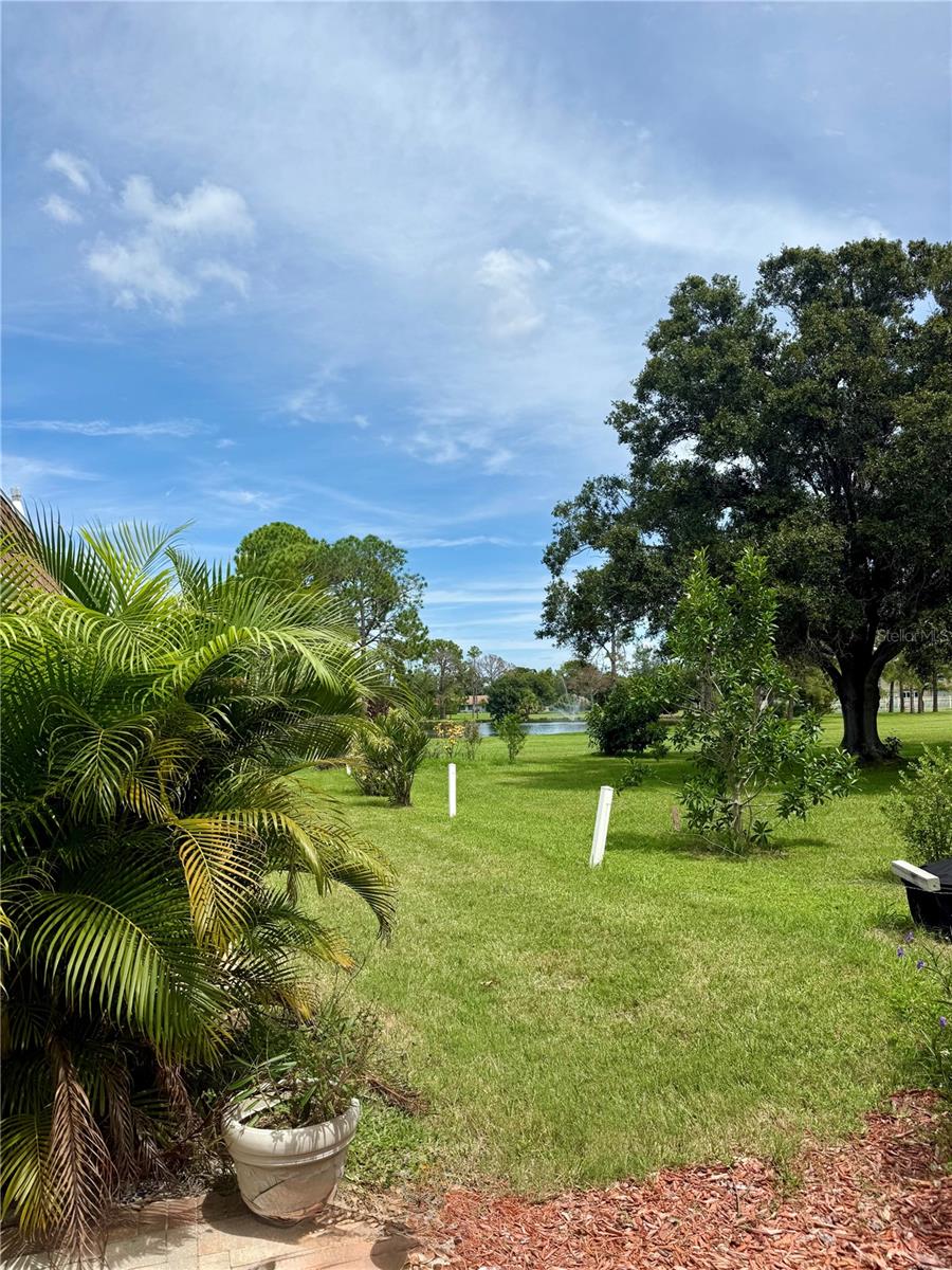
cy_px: 635
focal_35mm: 24
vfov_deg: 71.6
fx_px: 880
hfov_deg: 56.8
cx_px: 476
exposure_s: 1/6173
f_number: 1.78
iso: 80
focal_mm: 6.76
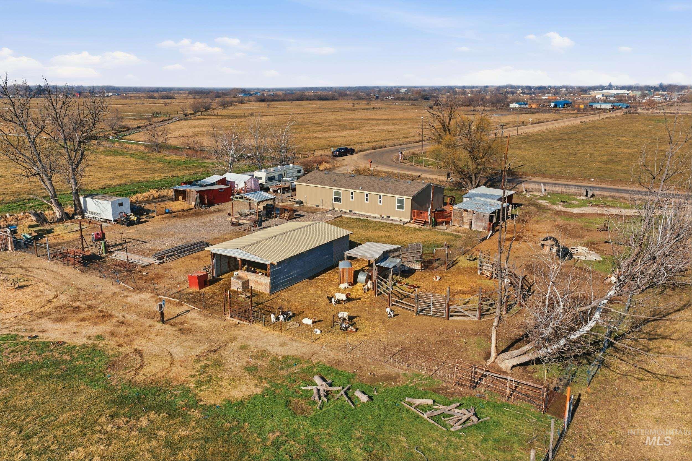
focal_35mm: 28
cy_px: 230
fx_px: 538
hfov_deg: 65.5
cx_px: 346
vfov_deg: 46.4
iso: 125
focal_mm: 14.4
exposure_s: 1/5000
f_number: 2.8
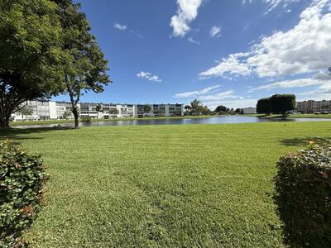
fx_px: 134
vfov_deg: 85.7
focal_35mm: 14
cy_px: 124
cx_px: 166
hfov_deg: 102.1
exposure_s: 1/2506
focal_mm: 2.22
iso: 50
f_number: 2.2
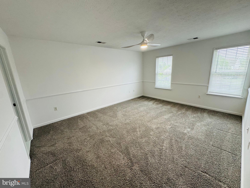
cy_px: 94
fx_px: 101
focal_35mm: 14
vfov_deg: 85.7
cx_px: 125
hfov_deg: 102.1
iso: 160
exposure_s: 1/99
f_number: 2.2
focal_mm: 2.22
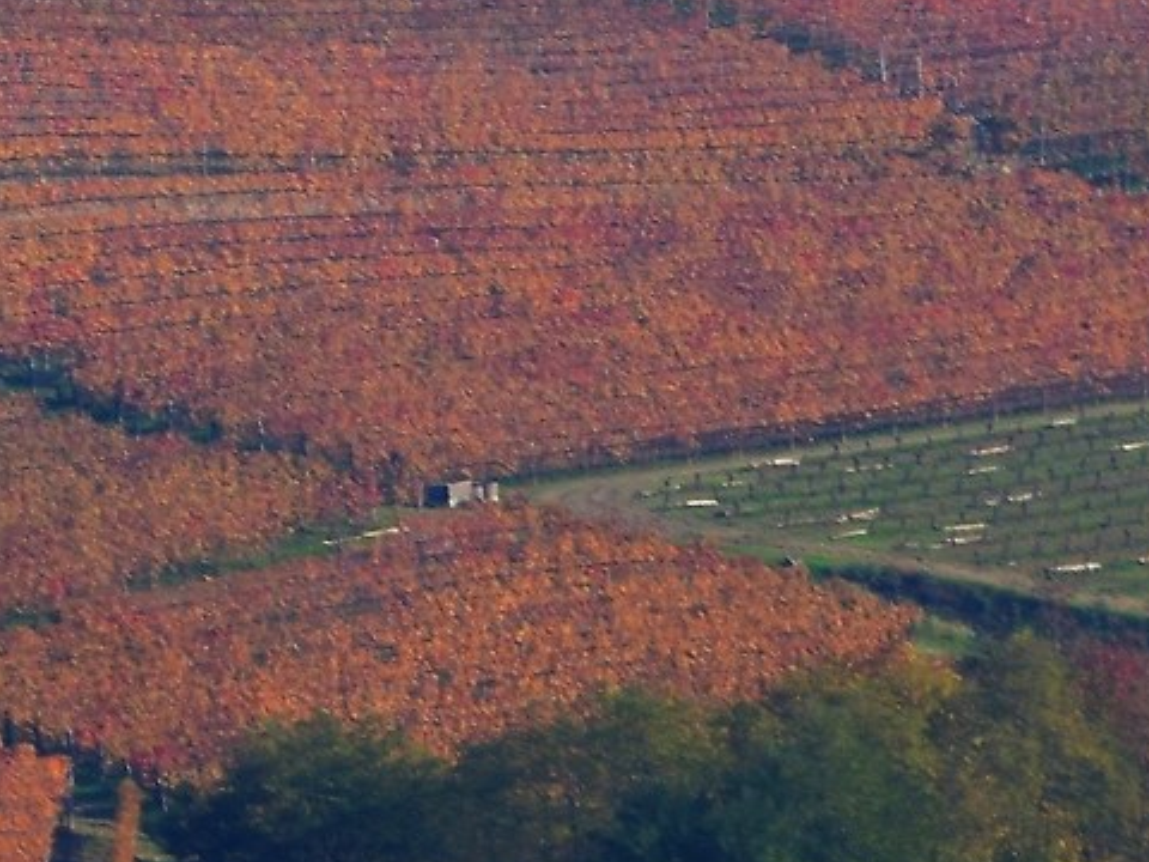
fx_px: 25107
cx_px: -1305
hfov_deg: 2.6
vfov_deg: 2.0
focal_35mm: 756
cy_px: 278
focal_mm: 105
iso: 200
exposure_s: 1/160
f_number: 16
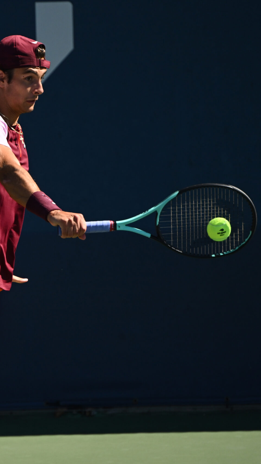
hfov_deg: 1.4
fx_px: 10748
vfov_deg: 2.5
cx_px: -35
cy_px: 232
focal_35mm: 874
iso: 250
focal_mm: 370
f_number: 4
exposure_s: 1/2000
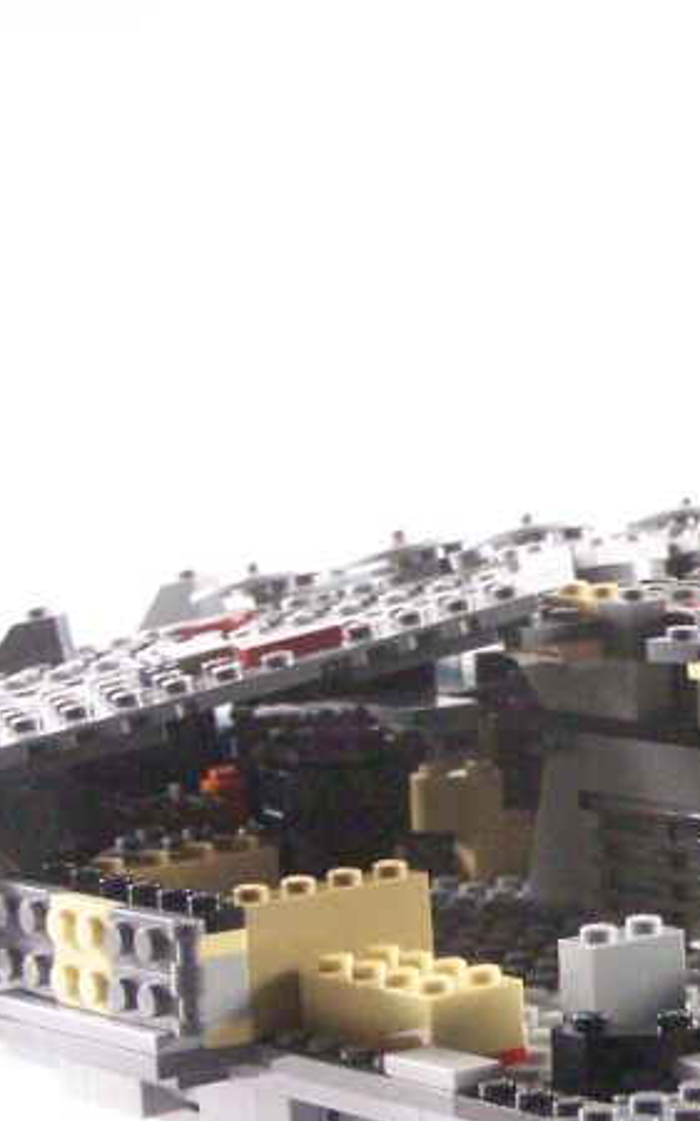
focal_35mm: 135
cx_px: 897
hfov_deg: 9.5
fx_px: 4123
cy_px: 790
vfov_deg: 15.4
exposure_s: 1/45
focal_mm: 9.3
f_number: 3.1
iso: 400
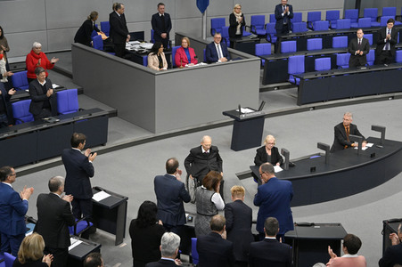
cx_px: 201
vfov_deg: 20.9
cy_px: 134
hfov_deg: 31.0
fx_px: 725
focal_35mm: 65
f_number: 6.3
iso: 10000
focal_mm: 65
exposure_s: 1/320
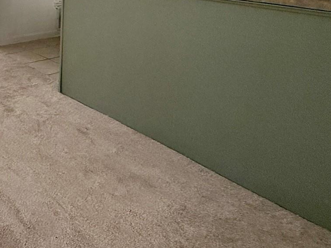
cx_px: -50
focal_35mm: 38
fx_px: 363
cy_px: -23
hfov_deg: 38.5
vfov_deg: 33.1
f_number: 2.2
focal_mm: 2.22
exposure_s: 1/99
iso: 160
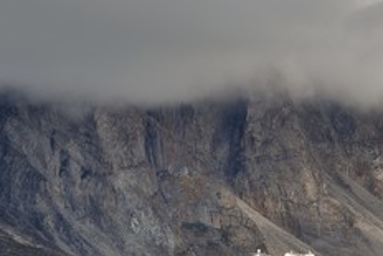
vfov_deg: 3.8
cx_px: 165
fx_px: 3854
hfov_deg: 5.7
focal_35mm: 362
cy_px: 160
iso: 200
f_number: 14
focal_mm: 200
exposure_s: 1/200
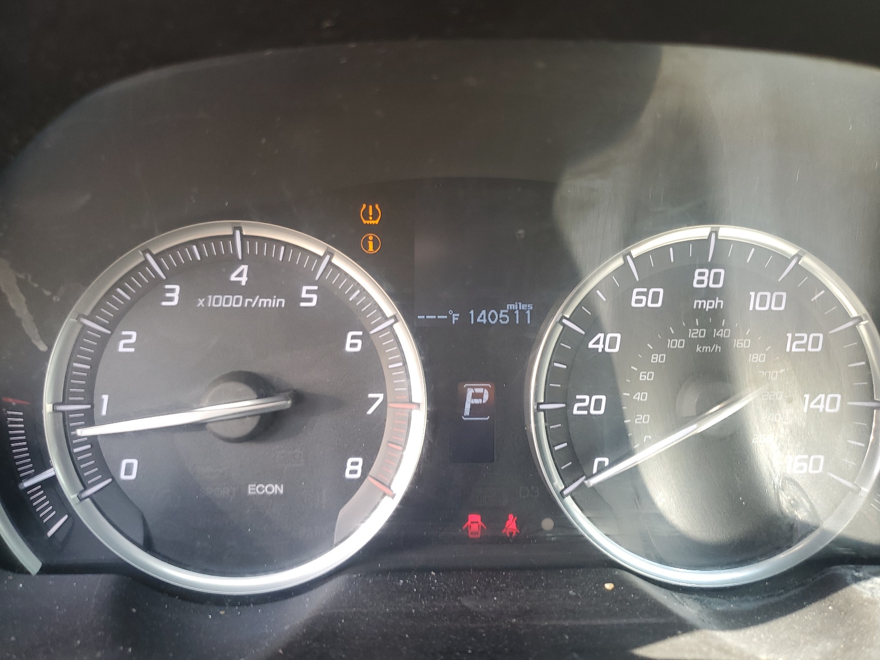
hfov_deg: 67.3
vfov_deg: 53.1
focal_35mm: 26
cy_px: 330
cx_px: 440
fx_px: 661
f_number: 1.5
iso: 52
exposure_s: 1/60.2
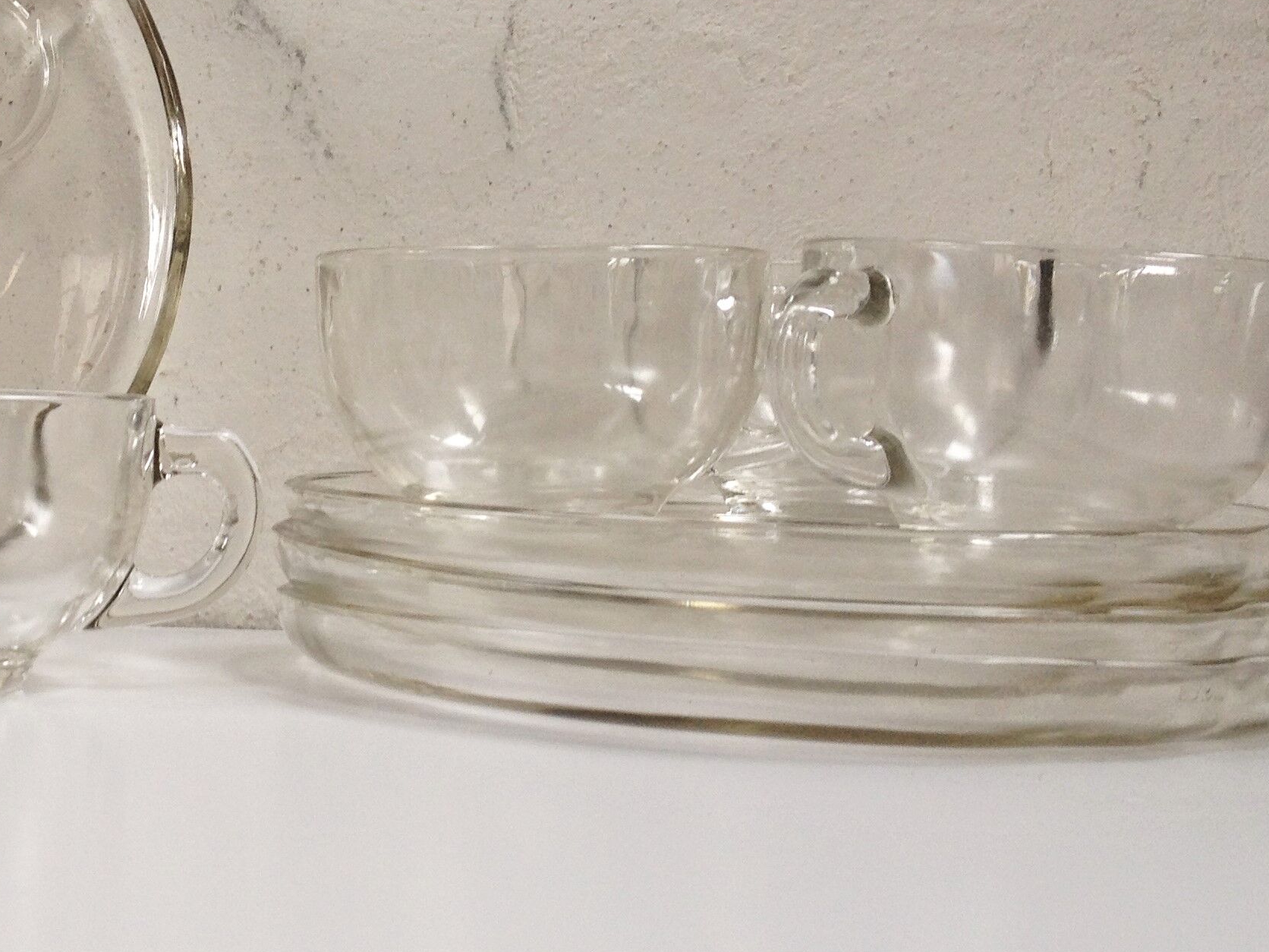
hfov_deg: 29.4
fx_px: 2383
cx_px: 330
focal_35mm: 65
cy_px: 436
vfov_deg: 22.6
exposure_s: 1/30
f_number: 2.4
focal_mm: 4.28
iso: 50
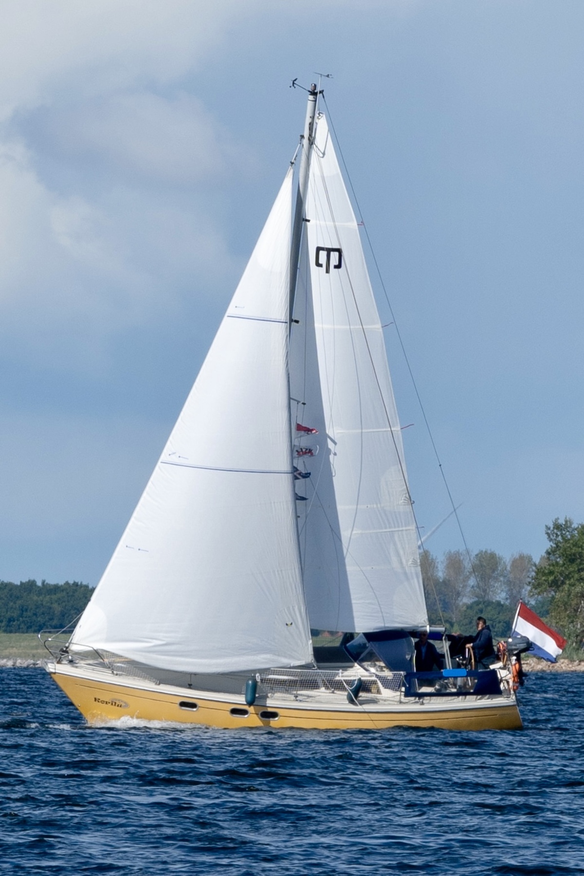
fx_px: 4866
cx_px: 292
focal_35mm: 200
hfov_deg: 6.9
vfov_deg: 10.3
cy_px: 438
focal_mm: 200
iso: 250
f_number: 13
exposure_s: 1/400
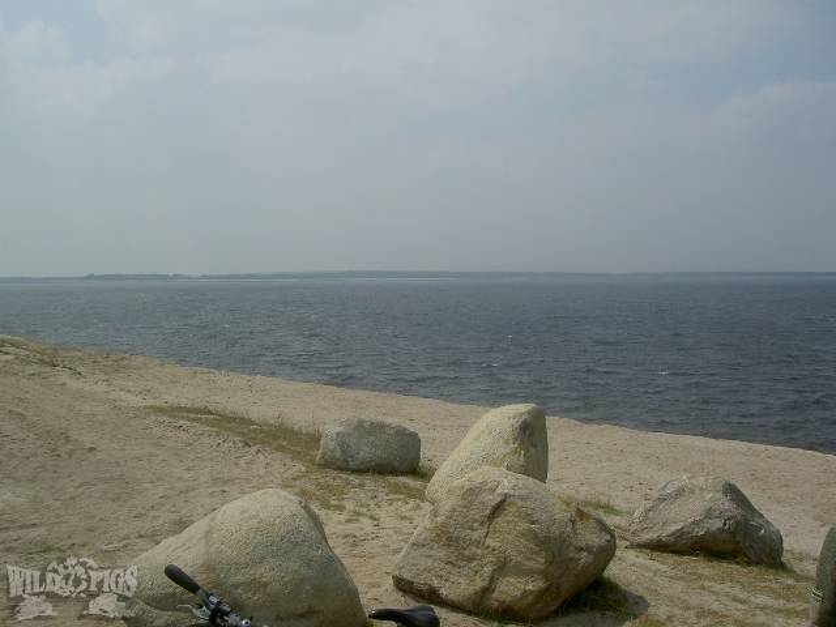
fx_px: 942
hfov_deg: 47.9
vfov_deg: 36.8
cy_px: 314
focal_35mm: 39
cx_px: 418
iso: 50
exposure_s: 1/800
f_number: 4.7
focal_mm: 8
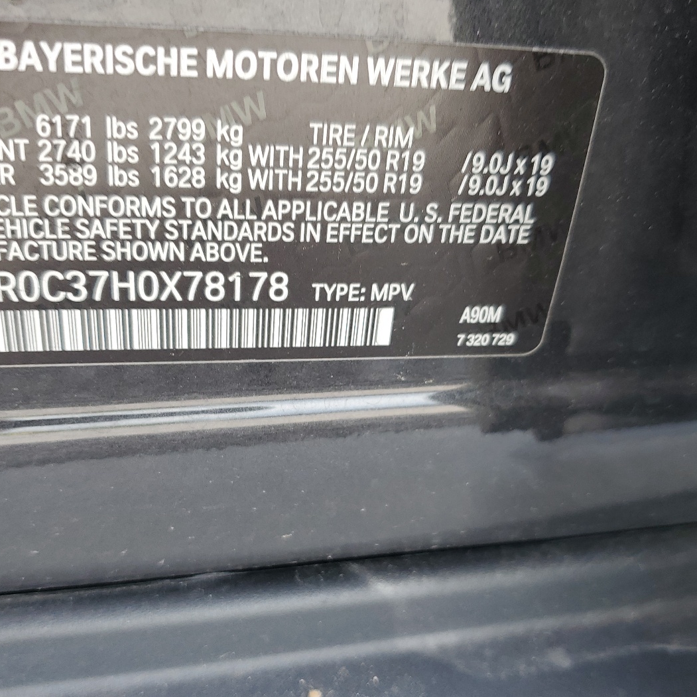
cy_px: 384
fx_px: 797
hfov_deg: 47.2
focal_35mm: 35
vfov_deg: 47.1
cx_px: 361
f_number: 1.5
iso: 50
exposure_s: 1/192
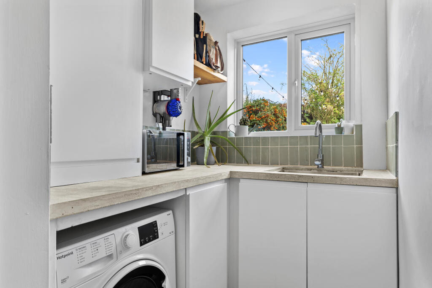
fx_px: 264
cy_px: 144
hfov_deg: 78.6
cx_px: 216
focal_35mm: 22
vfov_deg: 57.2
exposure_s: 1/8
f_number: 8
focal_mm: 21
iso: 400
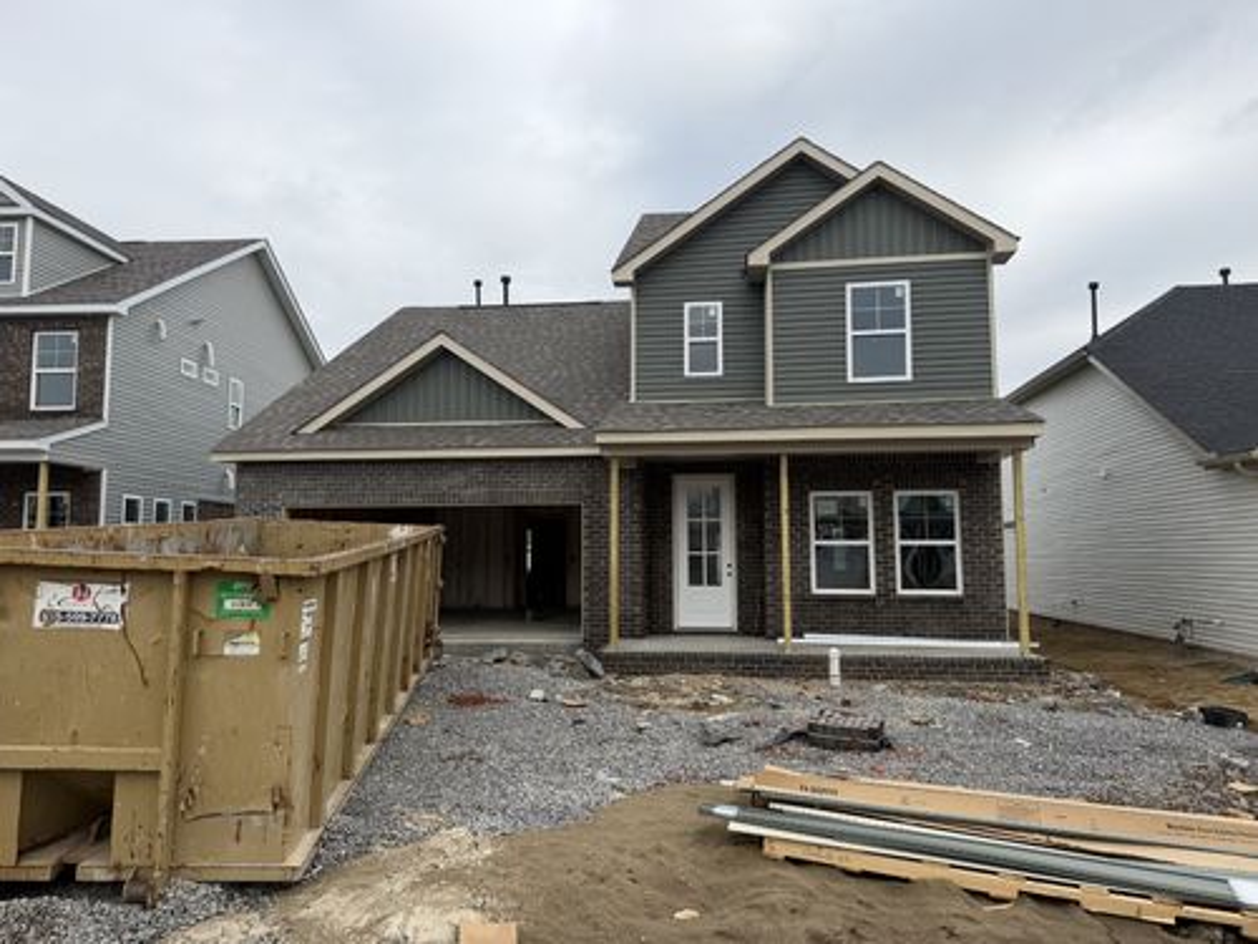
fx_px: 872
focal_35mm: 24
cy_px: 472
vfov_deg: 56.8
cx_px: 629
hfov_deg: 71.6
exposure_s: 1/4167
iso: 80
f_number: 1.78
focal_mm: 6.76
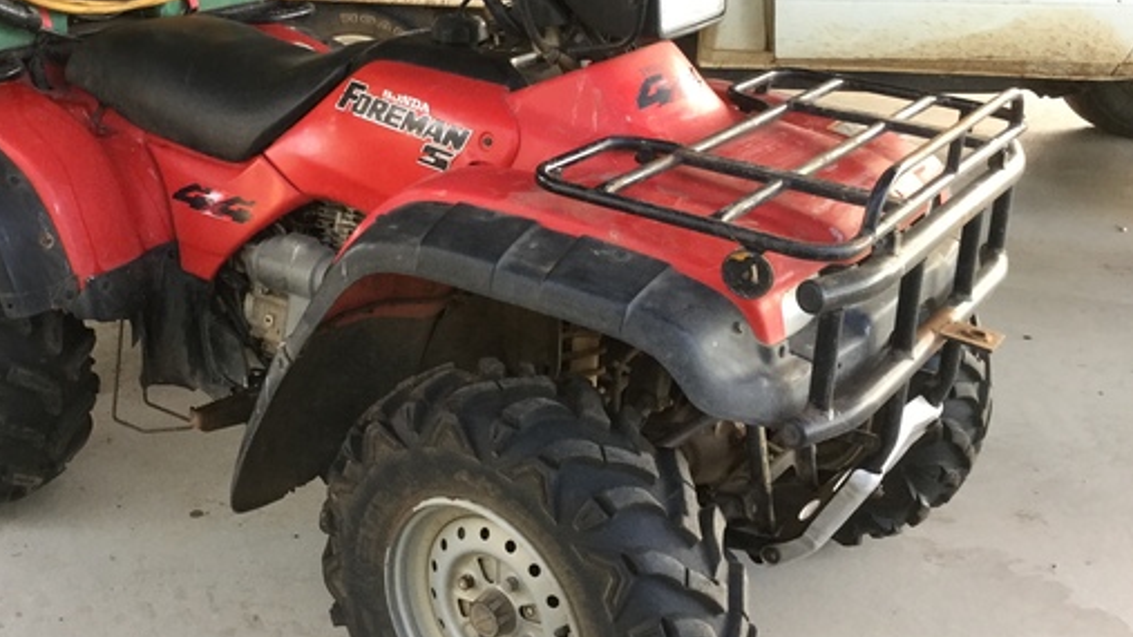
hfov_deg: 45.9
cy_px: 285
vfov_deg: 27.1
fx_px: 1322
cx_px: 402
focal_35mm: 44
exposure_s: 1/33
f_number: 2.4
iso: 50
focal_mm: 3.3
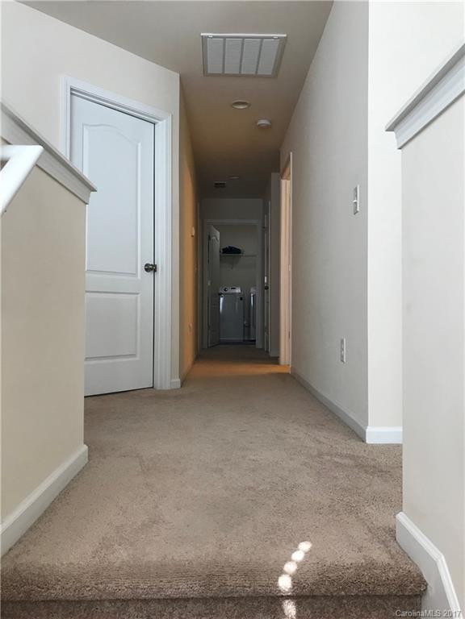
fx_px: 502
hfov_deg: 49.7
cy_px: 310
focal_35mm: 28
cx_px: 232
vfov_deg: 63.4
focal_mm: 3.99
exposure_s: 1/30
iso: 25
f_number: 1.8
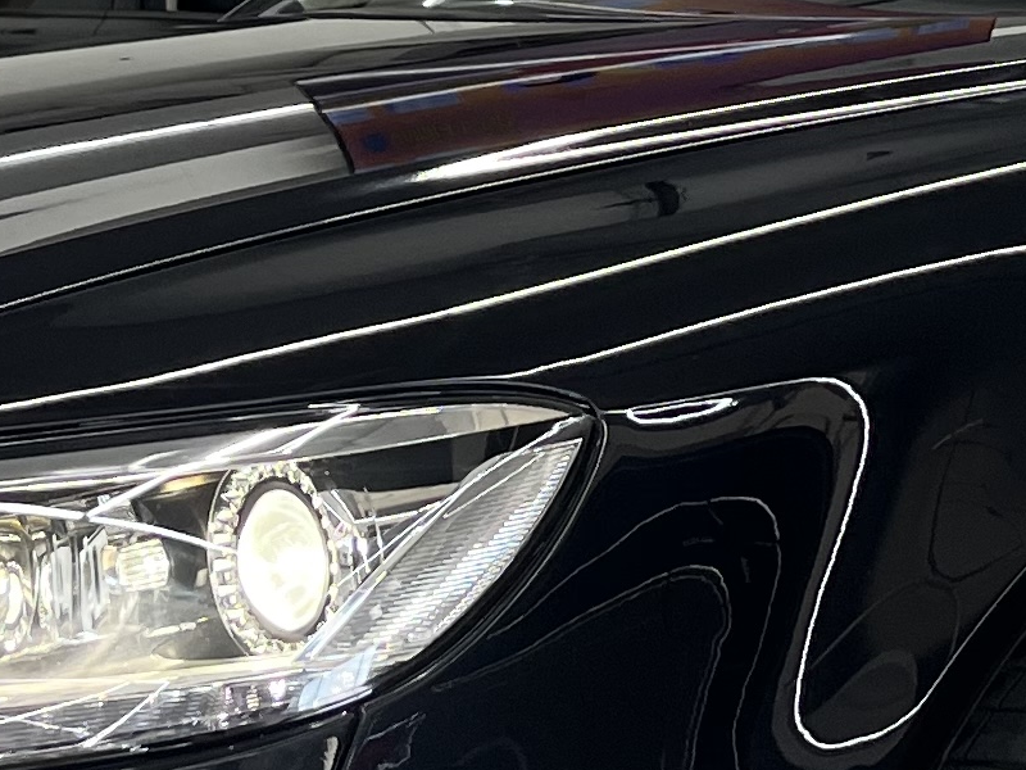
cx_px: 826
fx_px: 3883
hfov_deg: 15.0
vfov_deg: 11.3
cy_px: 121
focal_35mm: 131
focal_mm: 5.1
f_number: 1.6
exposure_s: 1/100
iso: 80
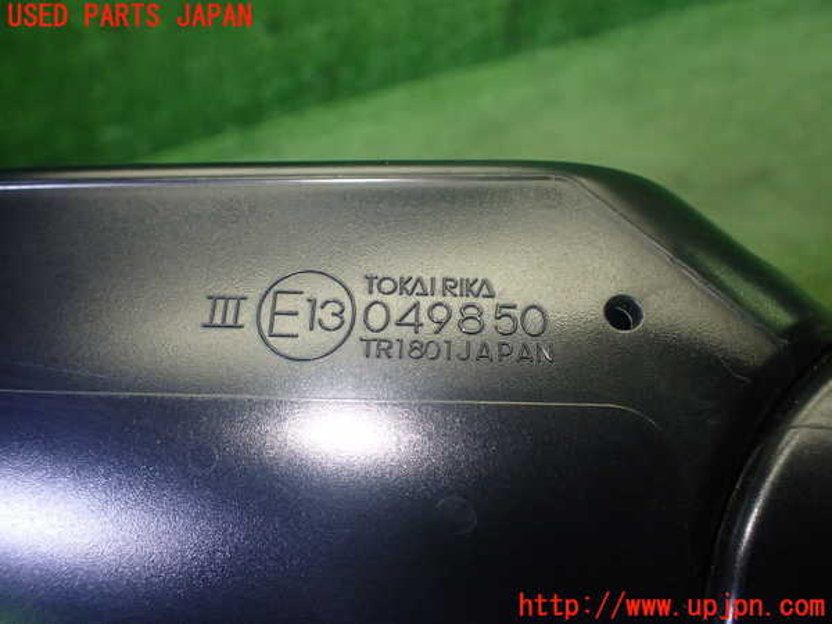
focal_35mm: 30
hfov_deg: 60.0
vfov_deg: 46.8
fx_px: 721
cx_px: 416
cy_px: 312
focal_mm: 5.4
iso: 320
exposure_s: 1/125
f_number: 2.3
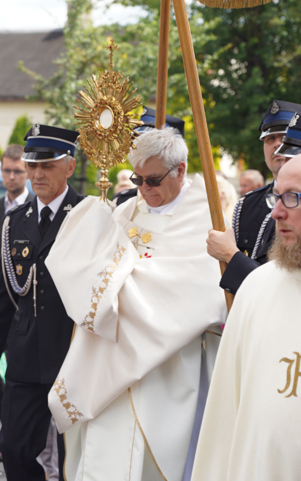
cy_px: 237
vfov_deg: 12.5
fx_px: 2191
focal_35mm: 167
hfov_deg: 7.8
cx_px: 13
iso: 100
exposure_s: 1/160
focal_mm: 105
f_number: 5.6
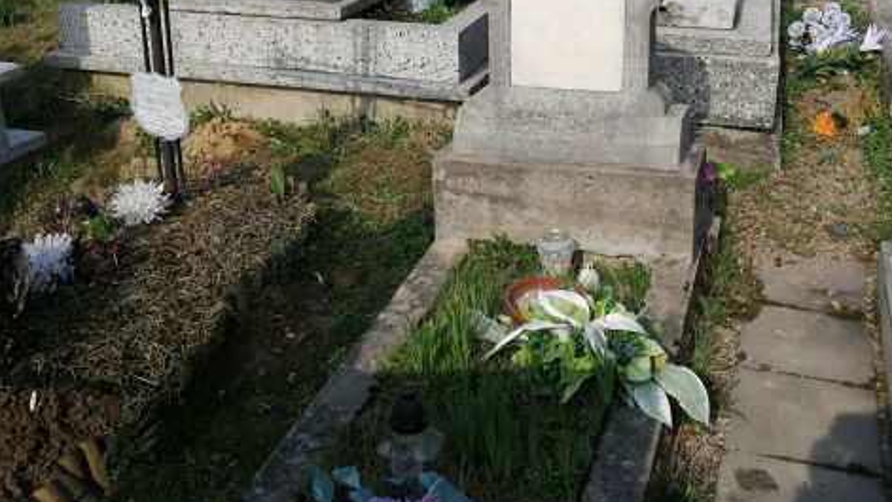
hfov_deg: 50.3
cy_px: 193
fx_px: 946
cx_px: 513
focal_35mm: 40
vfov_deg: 29.6
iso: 50
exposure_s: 1/1534
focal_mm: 3.88
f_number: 1.8
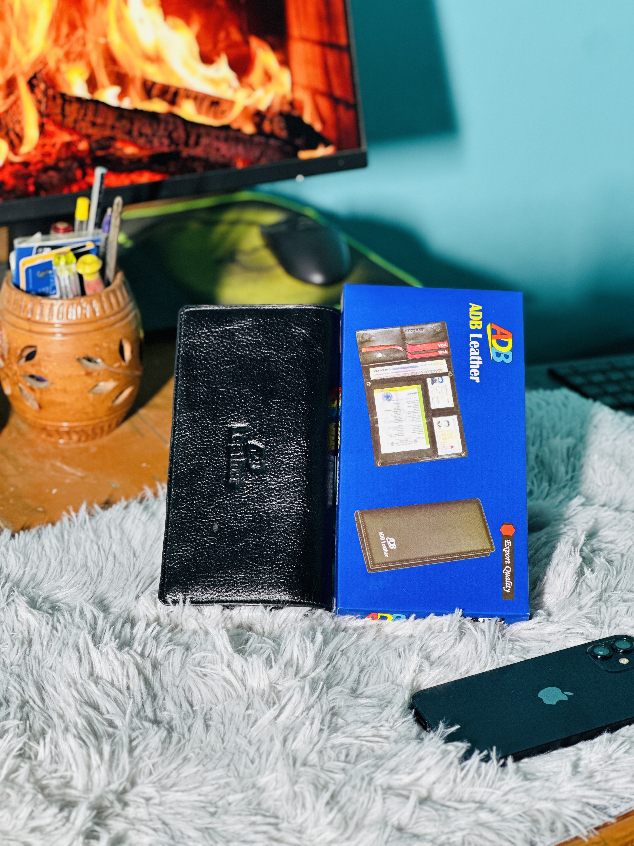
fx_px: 1880
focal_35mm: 77
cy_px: 423
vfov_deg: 25.3
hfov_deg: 19.1
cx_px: 317
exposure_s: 1/33
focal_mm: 9
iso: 200
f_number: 2.8
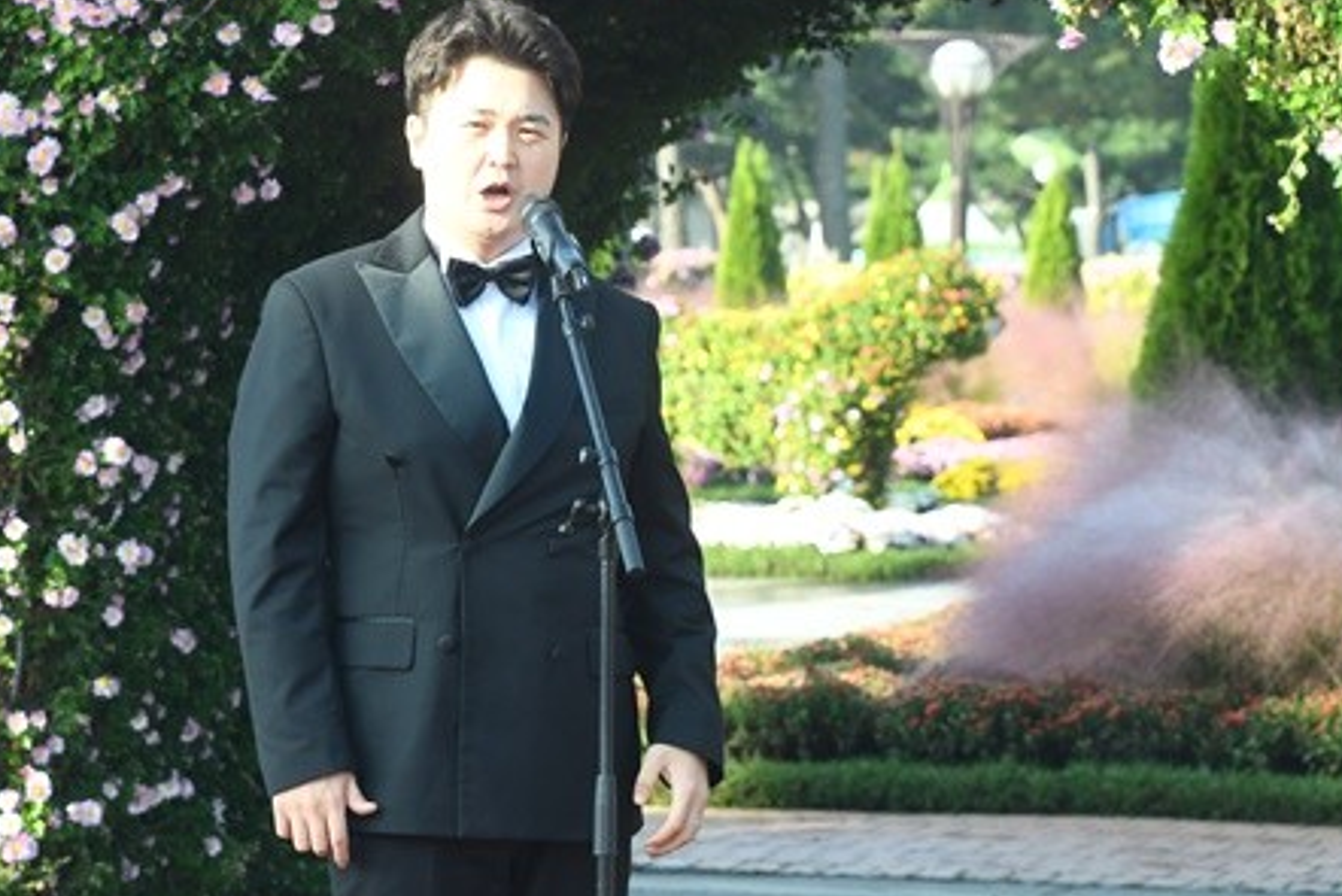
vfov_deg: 6.3
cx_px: 562
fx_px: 8091
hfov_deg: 9.5
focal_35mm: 217
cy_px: 314
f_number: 8
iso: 640
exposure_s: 1/250
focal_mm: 100
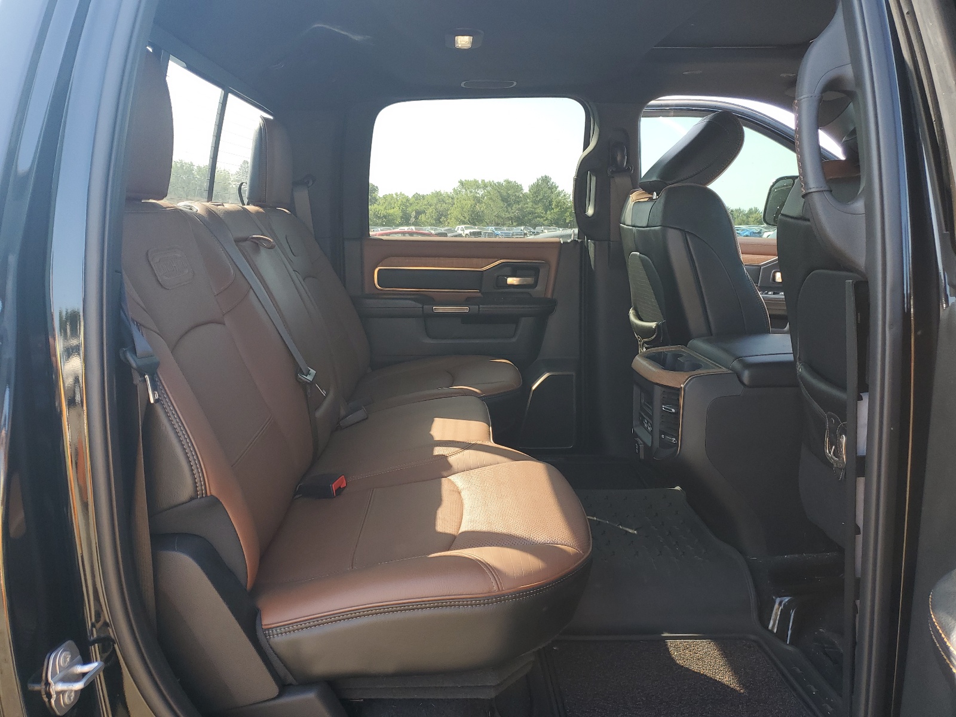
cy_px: 358
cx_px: 478
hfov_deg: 67.3
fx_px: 718
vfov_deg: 53.1
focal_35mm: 26
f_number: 1.5
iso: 50
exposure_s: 1/233
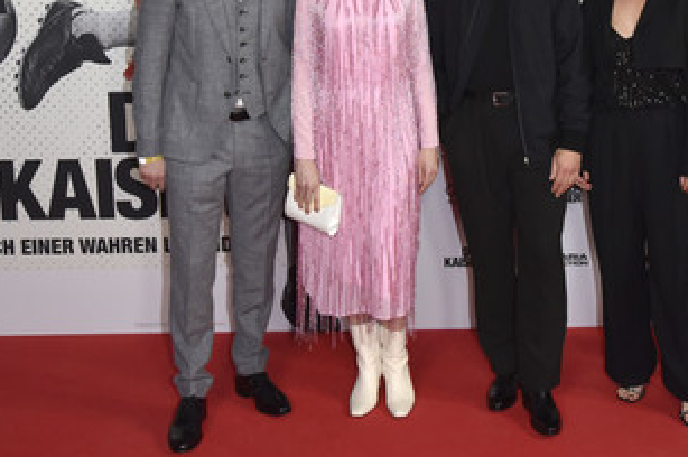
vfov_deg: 28.3
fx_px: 897
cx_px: 492
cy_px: 134
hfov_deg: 41.1
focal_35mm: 47
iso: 2000
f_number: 9
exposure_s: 1/250
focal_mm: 32
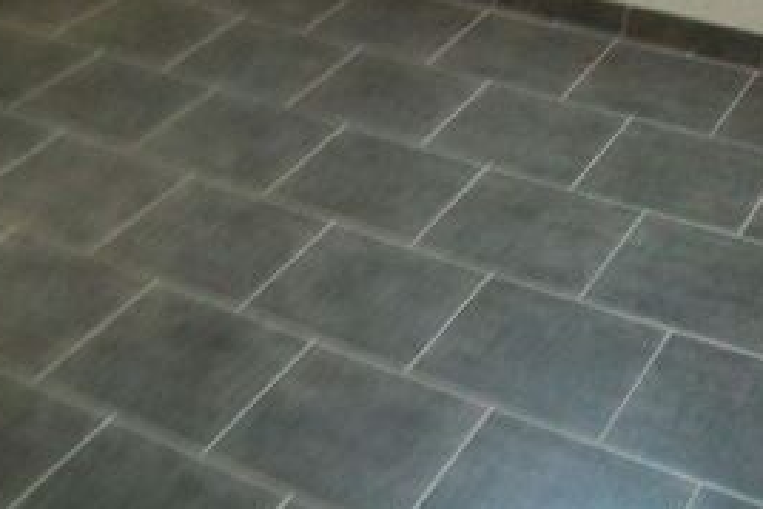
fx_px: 1230
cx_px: 322
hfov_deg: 34.4
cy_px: 354
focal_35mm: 58
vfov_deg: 23.3
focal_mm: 3.85
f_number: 2.8
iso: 250
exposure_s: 1/17
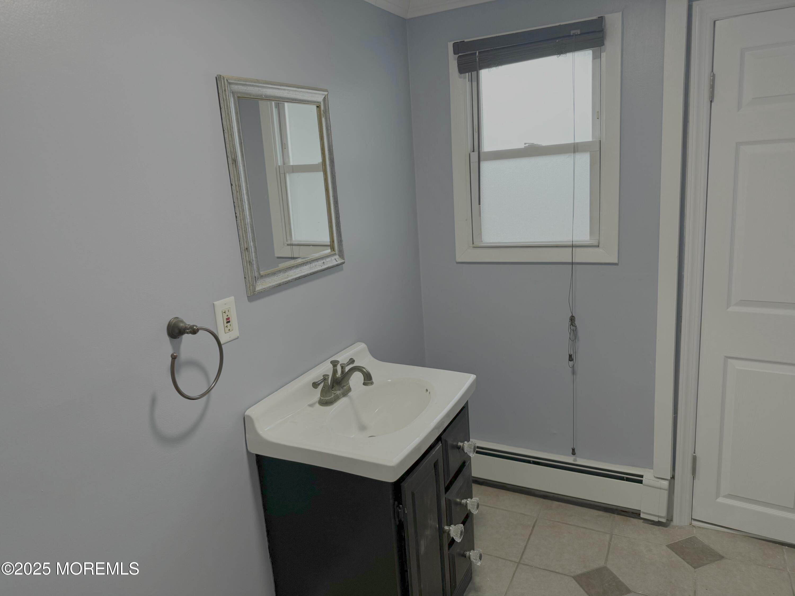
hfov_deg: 71.6
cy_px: 298
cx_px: 398
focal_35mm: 24
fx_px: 551
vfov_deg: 56.8
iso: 160
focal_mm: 6.76
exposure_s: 1/60
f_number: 1.78
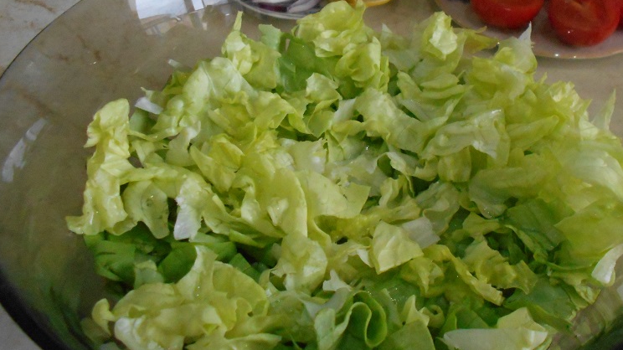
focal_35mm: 39
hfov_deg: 50.9
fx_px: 644
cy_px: 126
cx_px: 402
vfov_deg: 30.2
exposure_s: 1/80
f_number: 3.2
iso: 800
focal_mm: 4.6
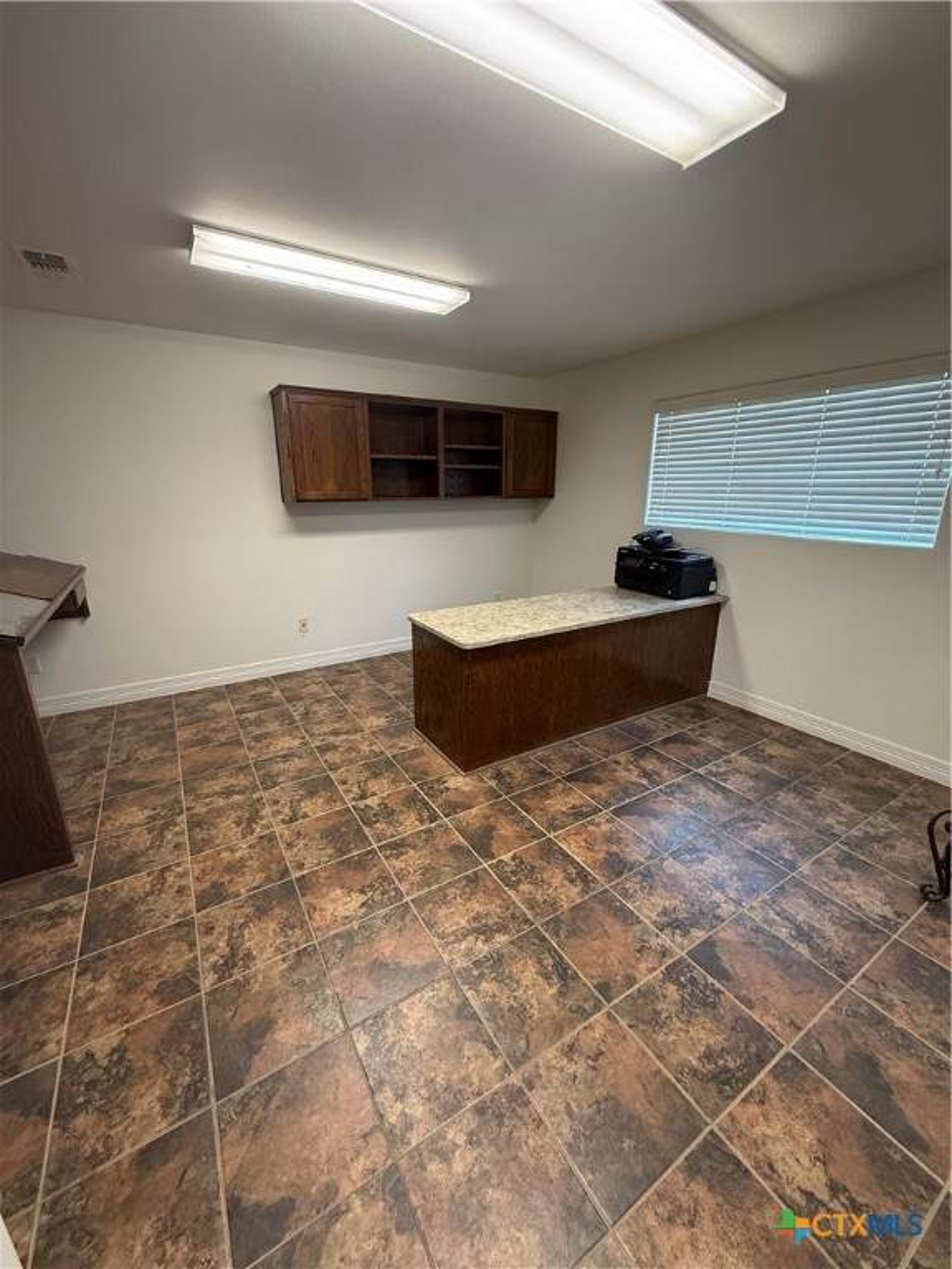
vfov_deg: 102.1
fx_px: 513
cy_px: 634
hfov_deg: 85.7
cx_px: 476
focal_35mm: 14
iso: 200
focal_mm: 2.22
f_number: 2.2
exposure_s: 1/60
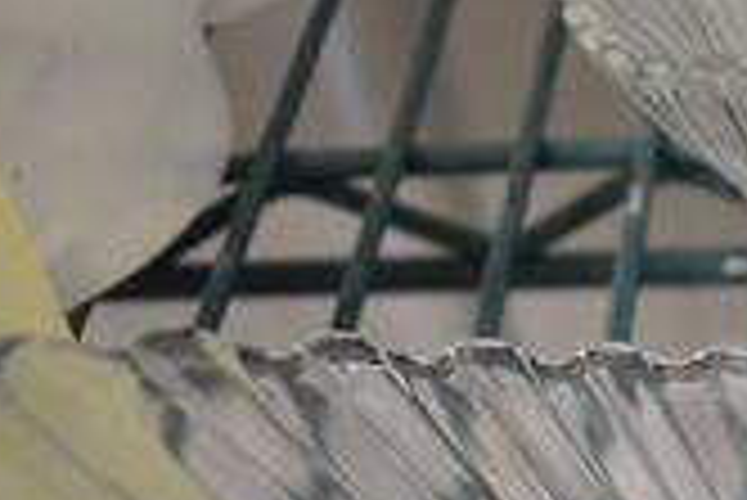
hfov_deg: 18.9
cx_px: 1012
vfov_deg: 13.6
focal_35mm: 99
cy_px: 541
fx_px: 2056
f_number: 4
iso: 1400
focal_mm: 18
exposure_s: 1/60
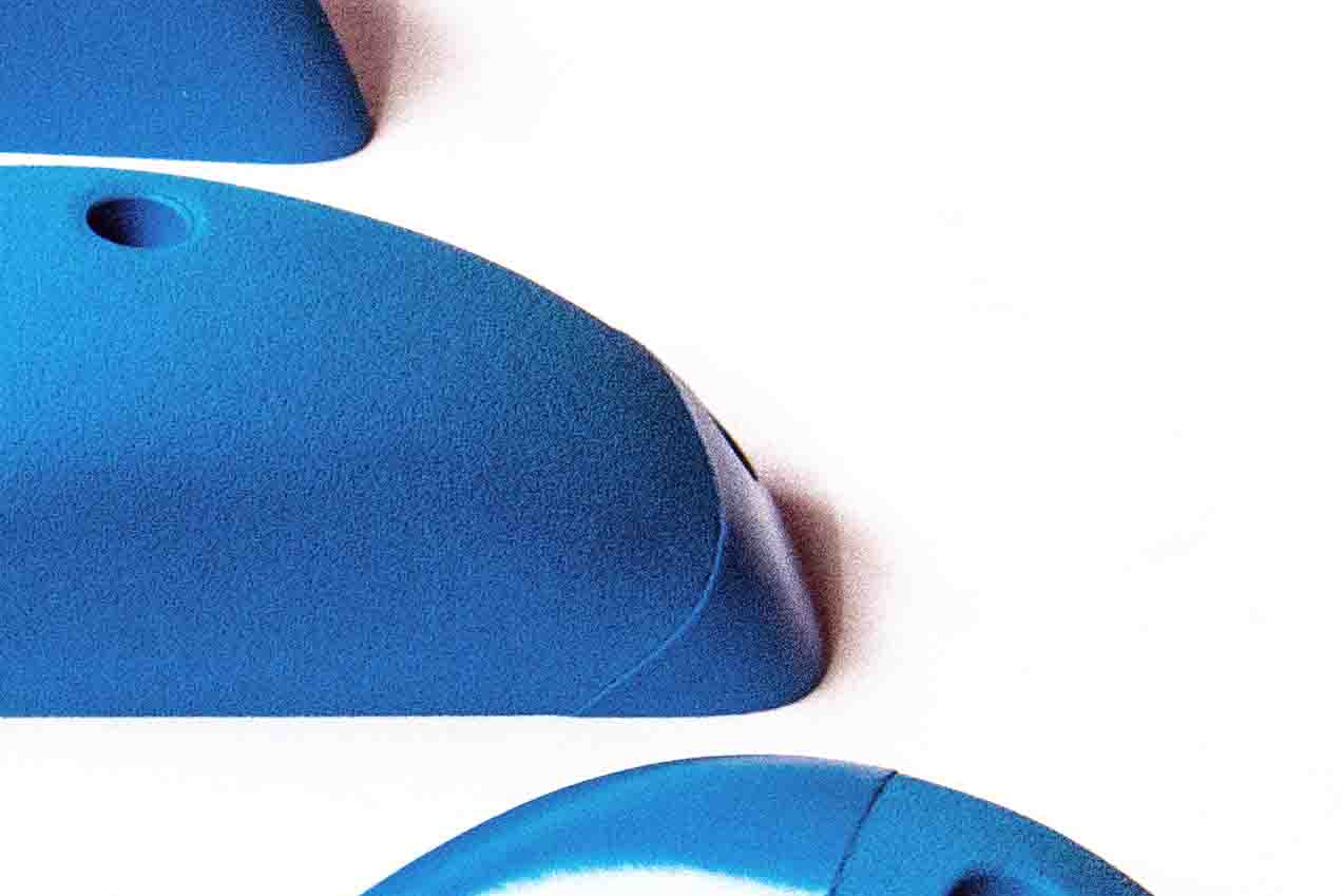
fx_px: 7760
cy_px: 1257
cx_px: -1502
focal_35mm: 208
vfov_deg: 6.5
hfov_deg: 9.2
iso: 1250
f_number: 10
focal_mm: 44
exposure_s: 1/160
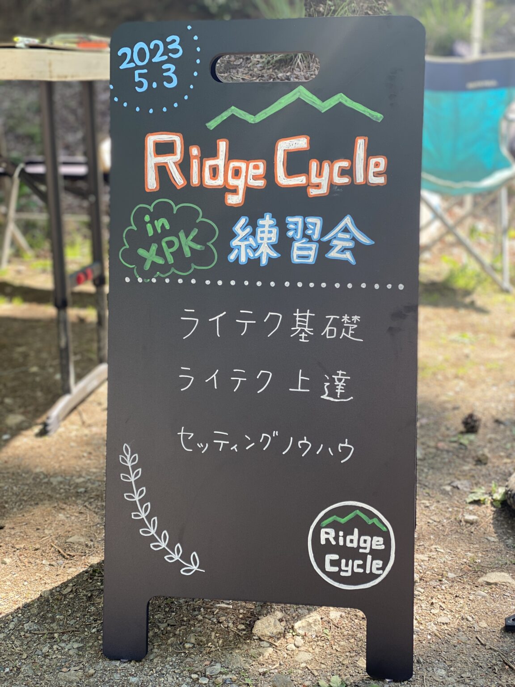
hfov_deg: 28.0
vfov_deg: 36.8
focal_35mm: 52
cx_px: 258
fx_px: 1032
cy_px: 344
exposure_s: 1/122
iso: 25
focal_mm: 6
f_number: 2
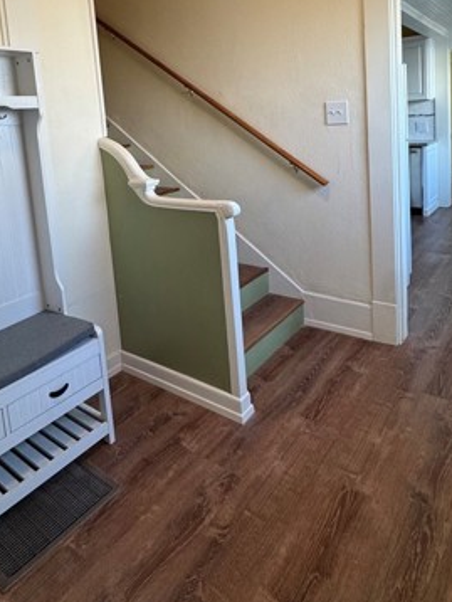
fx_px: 435
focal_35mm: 25
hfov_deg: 54.9
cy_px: 170
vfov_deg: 66.1
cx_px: 234
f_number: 2.2
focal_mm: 2.22
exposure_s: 1/120
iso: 160
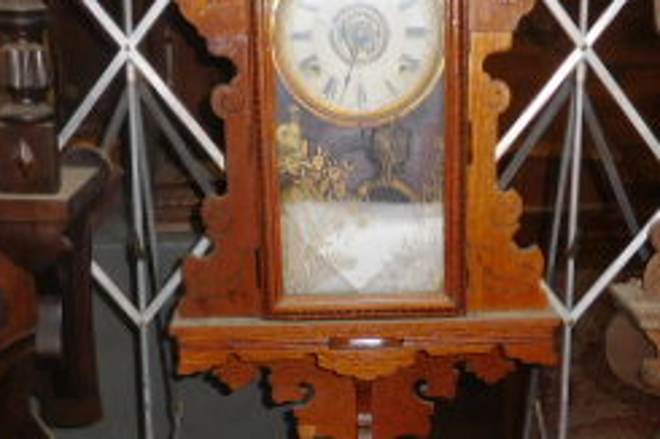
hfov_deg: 29.7
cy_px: 396
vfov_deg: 19.6
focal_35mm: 68
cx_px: 358
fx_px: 1246
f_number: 3.4
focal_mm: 4.5
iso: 220
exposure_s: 1/30
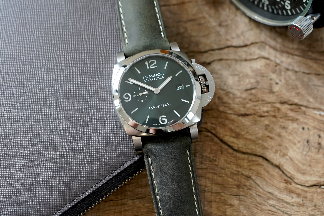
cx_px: 162
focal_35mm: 35
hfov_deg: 54.4
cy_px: 108
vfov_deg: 37.9
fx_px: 315
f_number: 5
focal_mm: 35
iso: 2000
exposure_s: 1/250
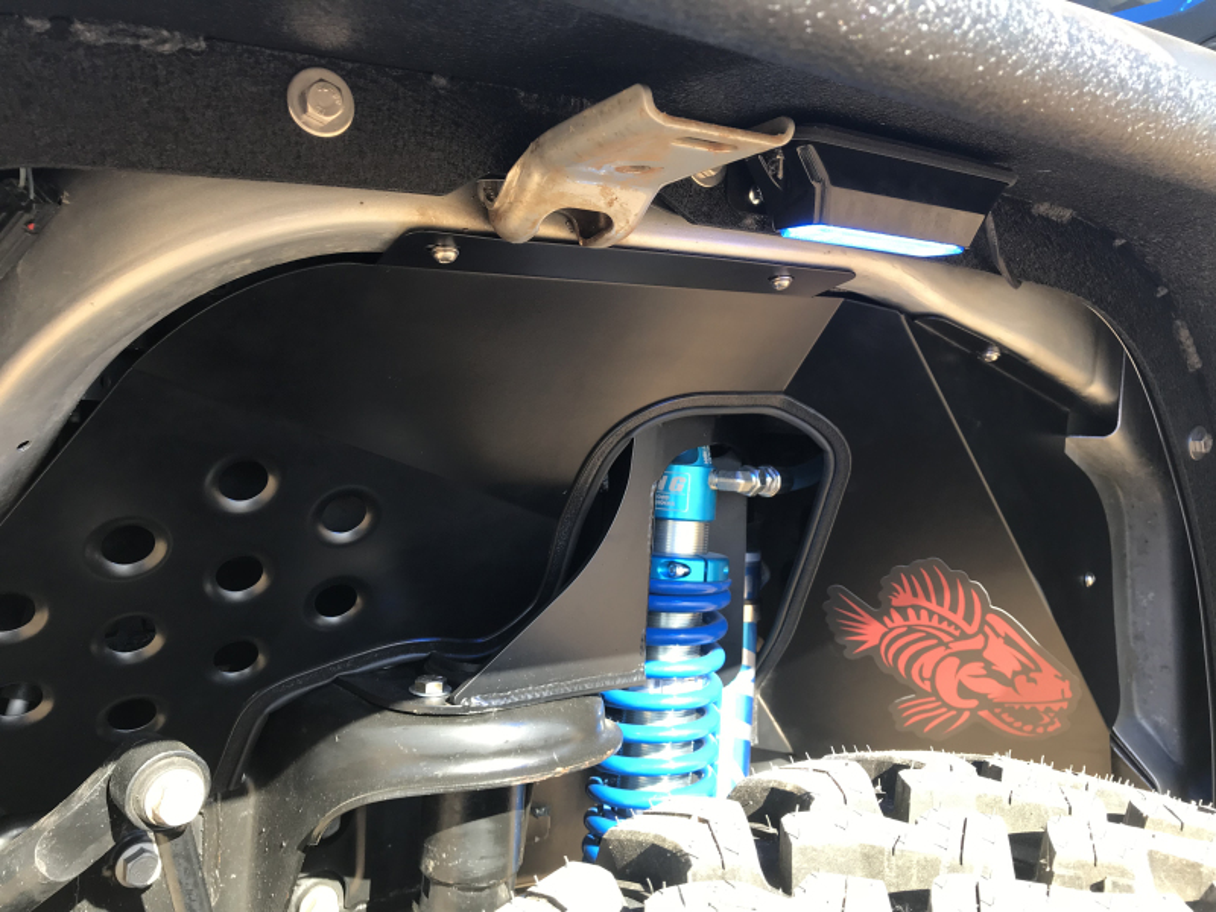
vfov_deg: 49.7
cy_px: 456
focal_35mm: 28
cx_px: 608
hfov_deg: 63.4
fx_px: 984
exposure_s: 1/195
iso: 20
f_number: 1.8
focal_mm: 3.99
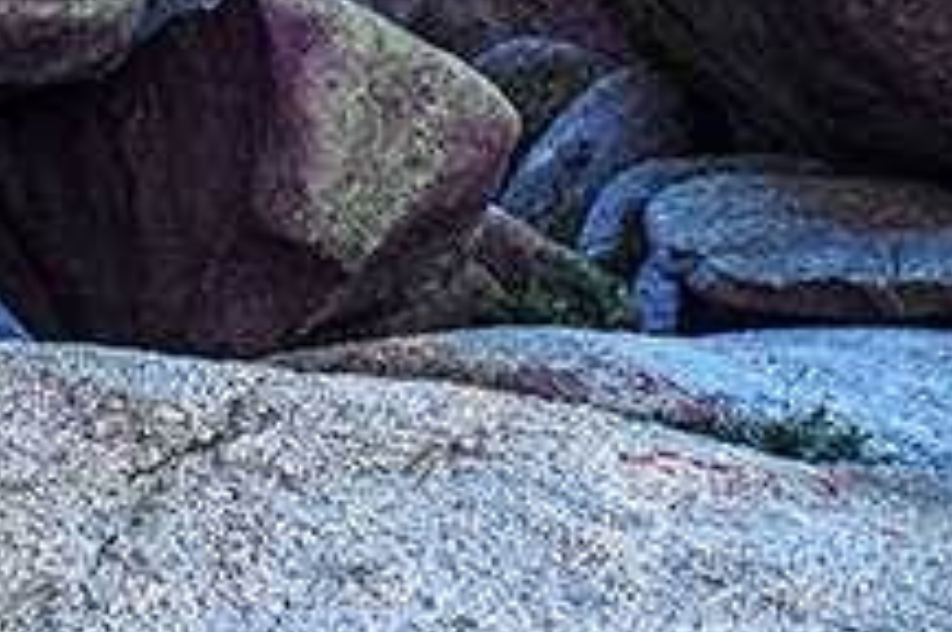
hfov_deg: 22.6
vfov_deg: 14.9
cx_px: 316
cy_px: 7
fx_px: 2376
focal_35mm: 90
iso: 90
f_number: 3.8
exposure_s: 1/40
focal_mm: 26
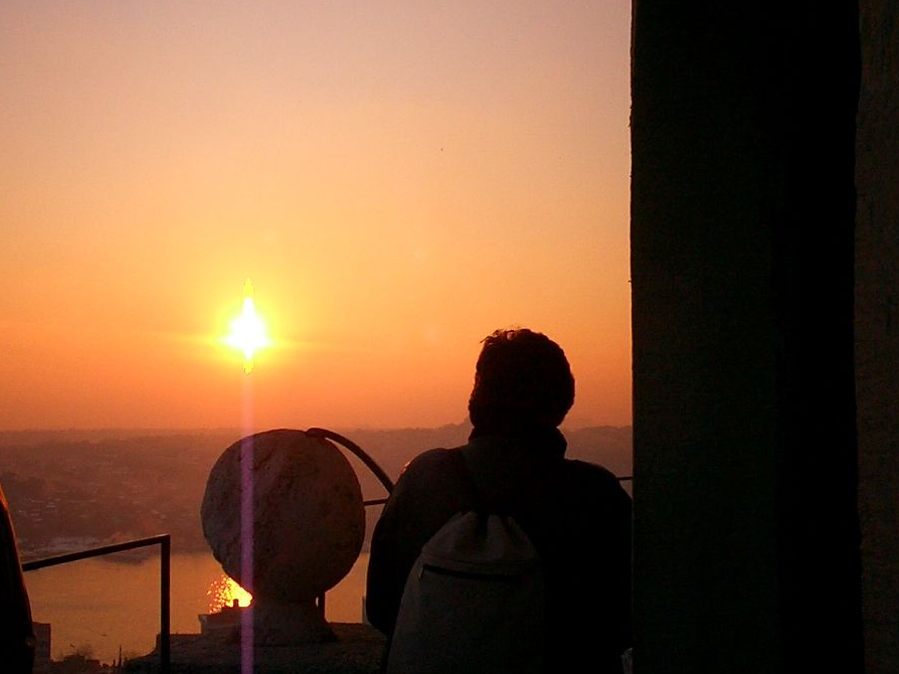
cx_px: 333
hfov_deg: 36.0
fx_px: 1376
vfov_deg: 27.5
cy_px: 358
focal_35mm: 53
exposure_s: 1/1000
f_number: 3.5
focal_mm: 5.6
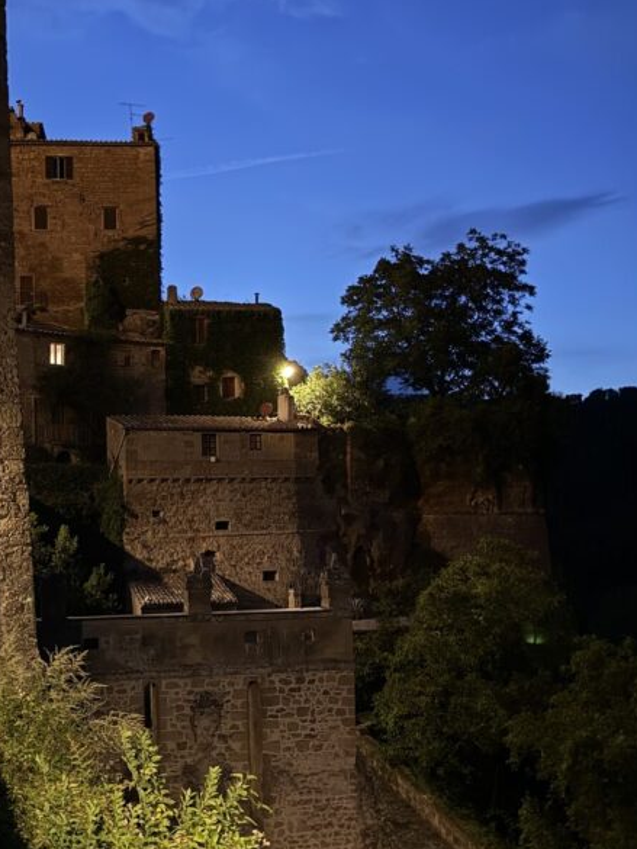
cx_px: 157
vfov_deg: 45.6
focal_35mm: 41
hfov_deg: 34.4
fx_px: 1006
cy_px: 488
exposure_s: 1/9
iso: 1000
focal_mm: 6.76
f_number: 1.78
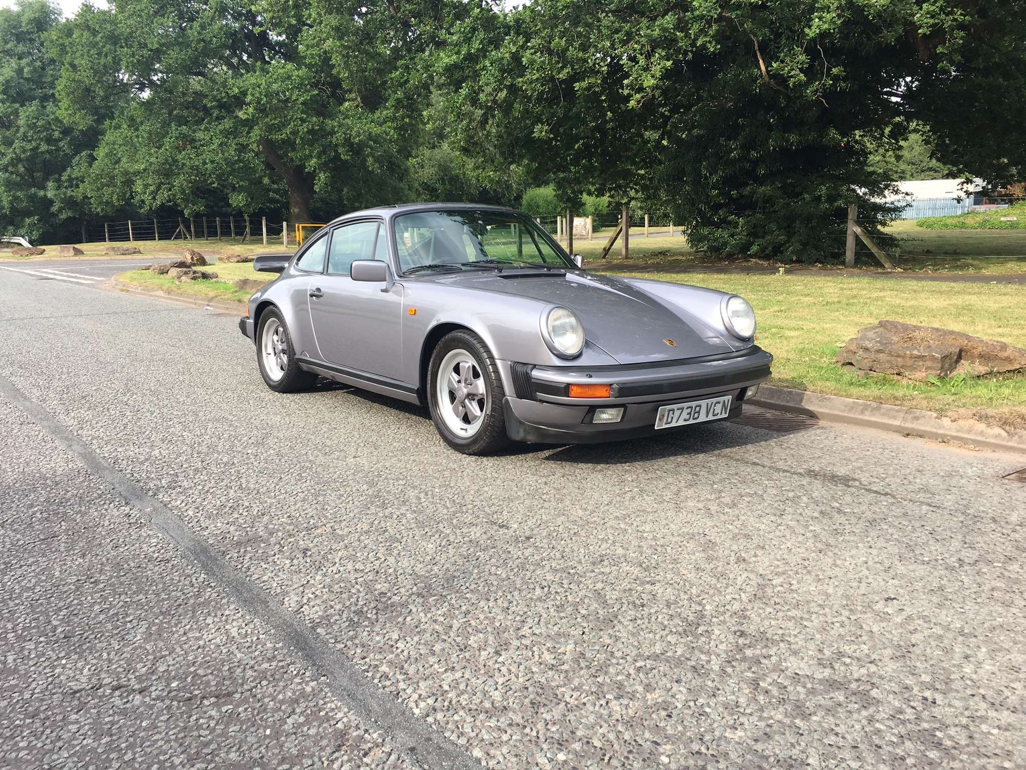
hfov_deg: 61.7
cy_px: 385
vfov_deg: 48.2
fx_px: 860
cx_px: 513
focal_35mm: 29
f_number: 2.2
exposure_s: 1/363
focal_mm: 4.15
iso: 25
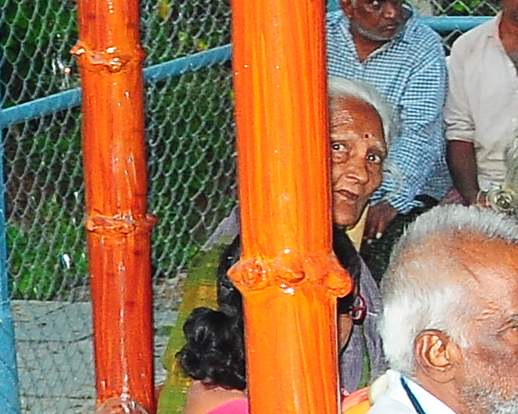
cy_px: 89
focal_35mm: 368
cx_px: 1080
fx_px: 5633
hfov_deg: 5.2
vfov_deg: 4.2
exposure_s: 1/100
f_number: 5.6
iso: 500
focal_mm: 35
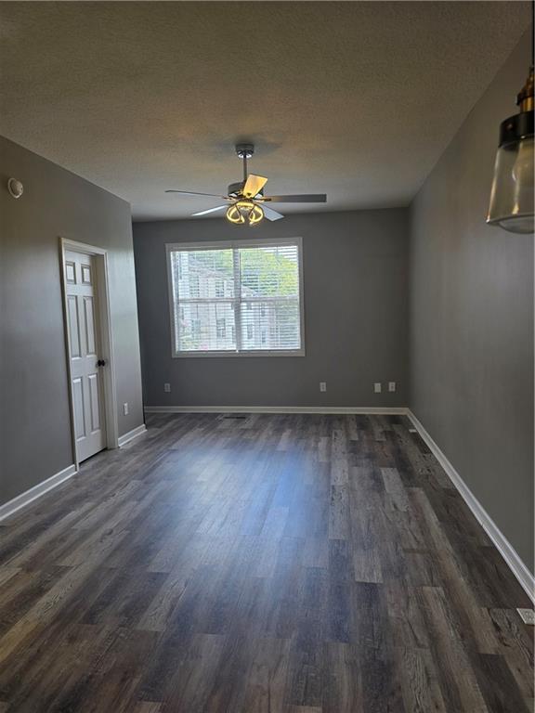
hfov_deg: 58.9
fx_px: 474
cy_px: 356
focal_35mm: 23
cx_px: 268
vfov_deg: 73.9
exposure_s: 1/100
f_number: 1.7
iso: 50
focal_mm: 6.3
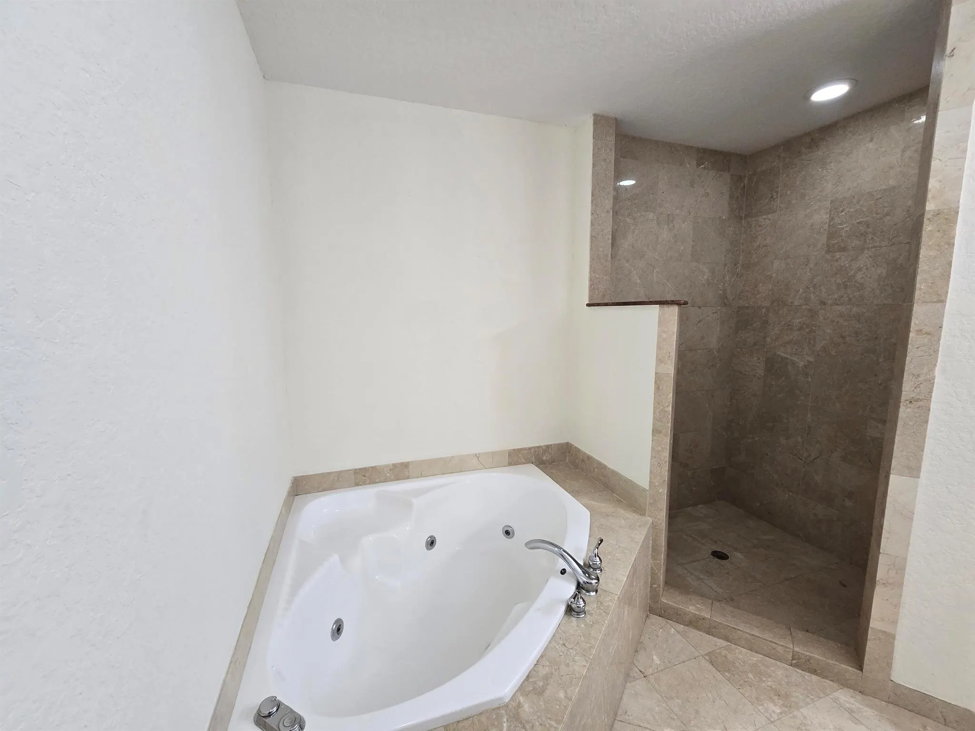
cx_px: 488
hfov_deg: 106.2
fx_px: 366
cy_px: 366
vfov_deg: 89.9
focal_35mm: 13
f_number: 2.2
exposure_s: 1/60
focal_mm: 2.2
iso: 160
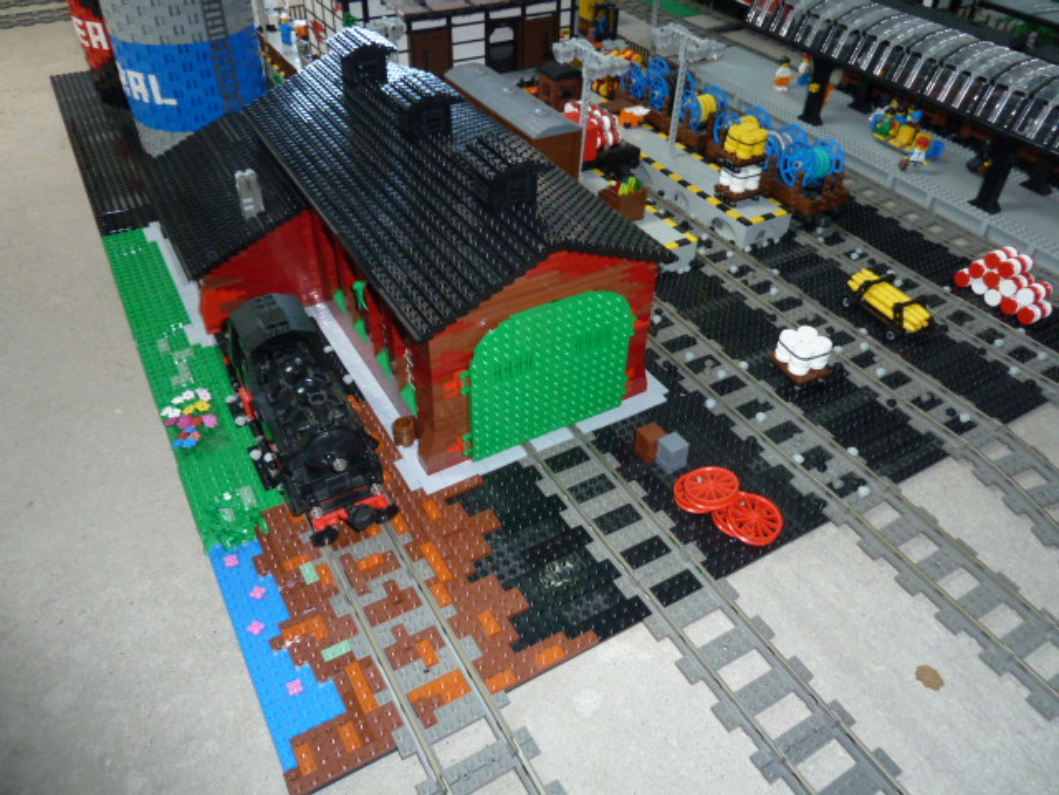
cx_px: 530
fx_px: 765
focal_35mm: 25
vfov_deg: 54.9
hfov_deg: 69.4
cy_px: 398
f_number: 3.3
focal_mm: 4.1
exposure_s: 1/30
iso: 200
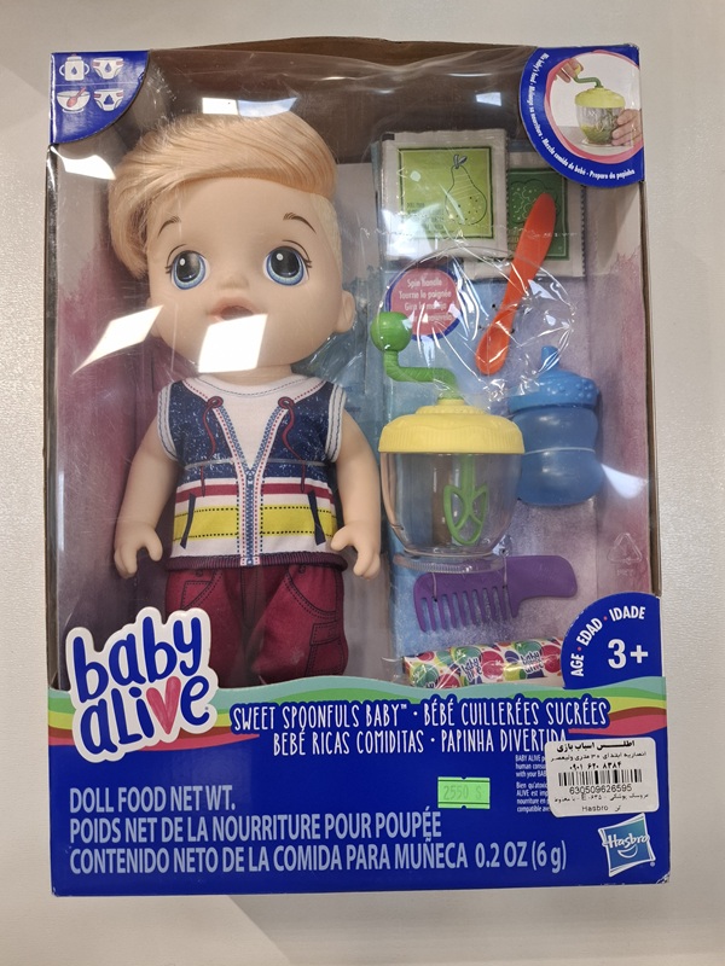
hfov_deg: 58.9
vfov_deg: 73.9
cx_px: 362
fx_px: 642
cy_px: 483
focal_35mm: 23
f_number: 1.8
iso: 80
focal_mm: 5.54
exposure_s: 1/100
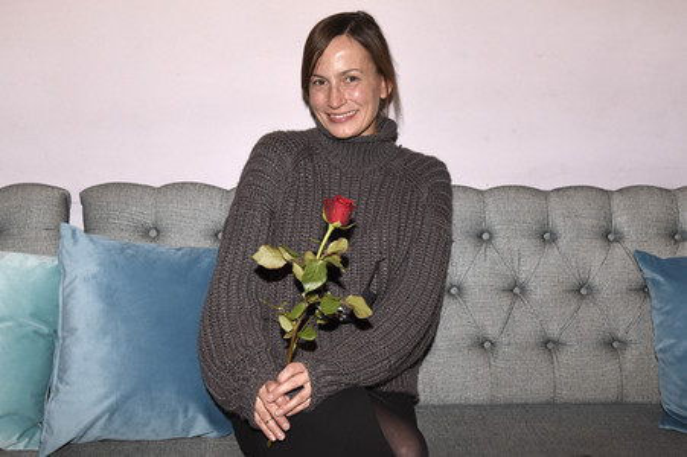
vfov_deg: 30.5
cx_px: 344
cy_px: 228
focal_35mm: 44
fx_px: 839
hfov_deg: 44.5
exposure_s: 1/100
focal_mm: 44
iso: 1000
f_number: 6.3
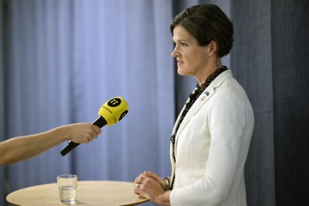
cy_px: 103
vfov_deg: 16.1
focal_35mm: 85
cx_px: 154
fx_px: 730
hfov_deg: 23.9
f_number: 1.2
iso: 500
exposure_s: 1/160
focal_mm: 85
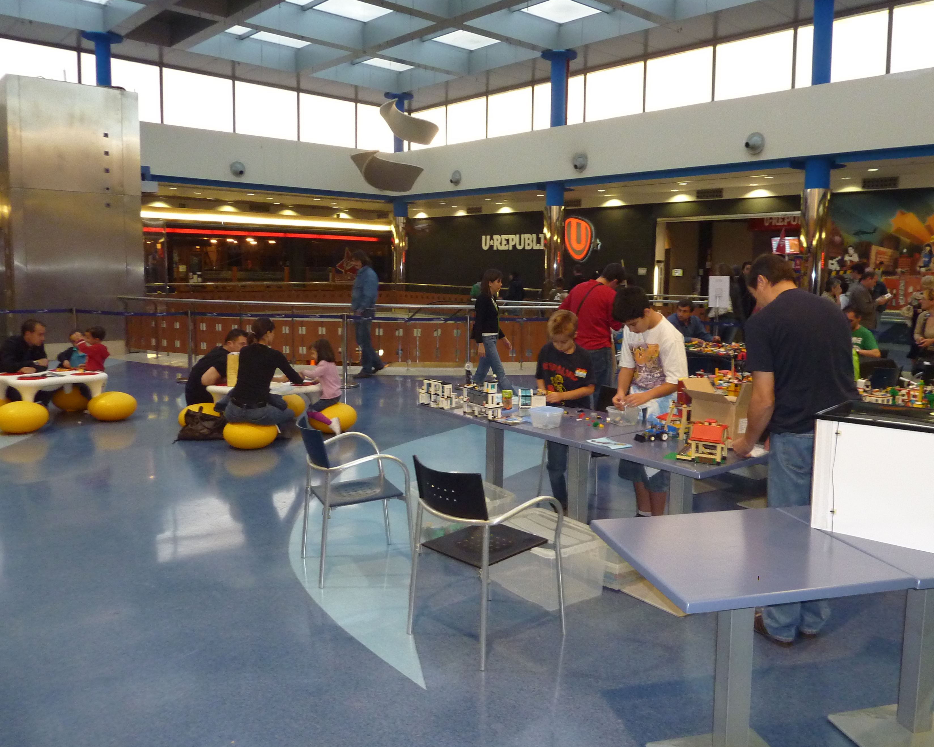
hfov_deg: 64.0
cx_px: 508
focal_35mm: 27
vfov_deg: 53.2
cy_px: 362
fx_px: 746
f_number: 3.3
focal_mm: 4.1
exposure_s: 1/30
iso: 320
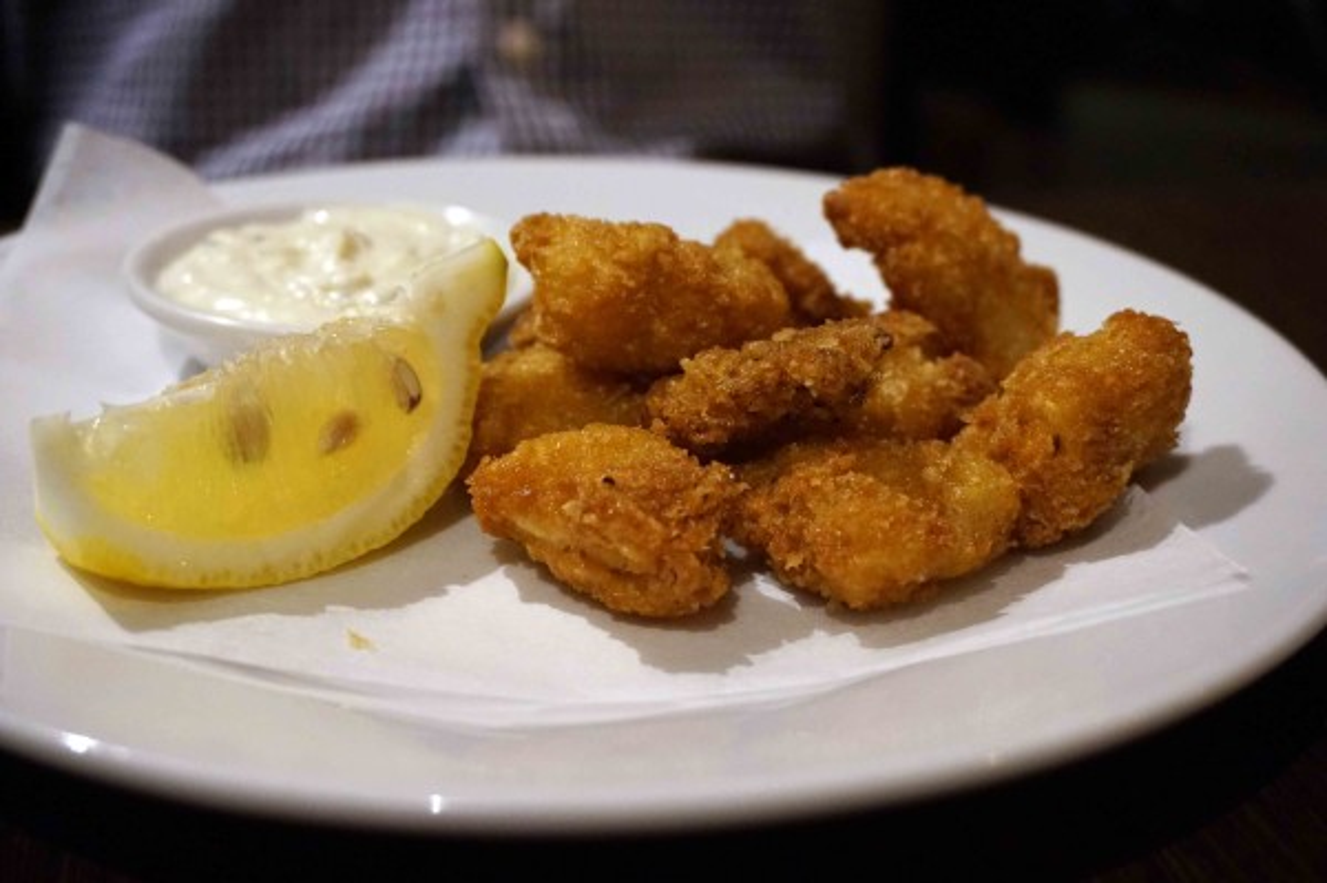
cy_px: 442
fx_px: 1602
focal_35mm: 44
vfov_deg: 30.8
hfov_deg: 45.0
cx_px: 664
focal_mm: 29
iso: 2500
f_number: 4.5
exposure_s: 1/60
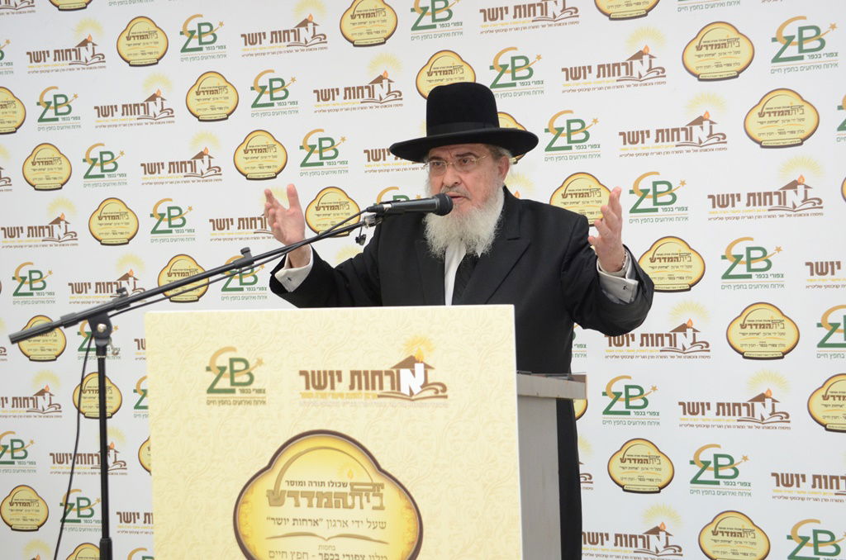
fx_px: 1231
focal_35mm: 52
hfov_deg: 37.9
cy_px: 280
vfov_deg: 25.6
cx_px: 423
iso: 1600
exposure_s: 1/60
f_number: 5
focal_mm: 35
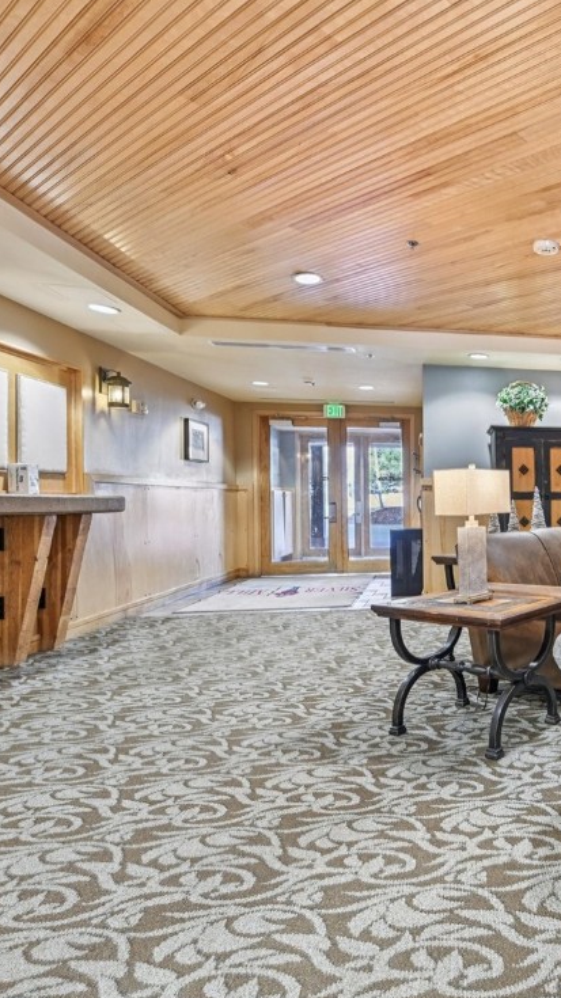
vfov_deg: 78.7
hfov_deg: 41.8
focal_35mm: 23
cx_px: 581
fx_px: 609
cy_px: 490
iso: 400
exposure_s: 1/5
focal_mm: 14
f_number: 8
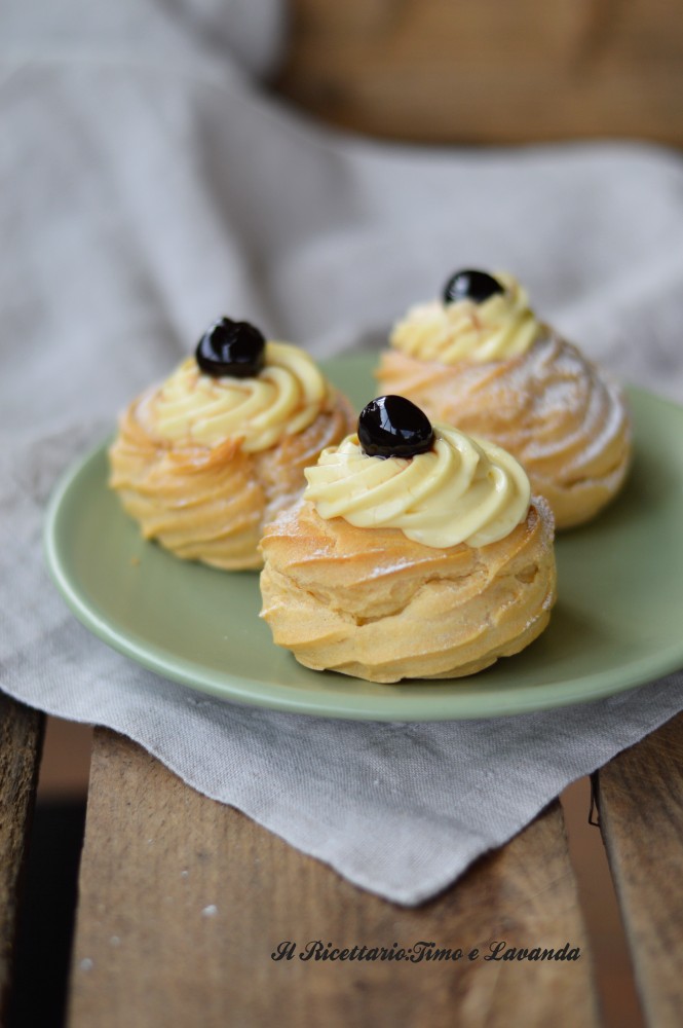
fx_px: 2138
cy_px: 514
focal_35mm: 75
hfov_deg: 18.2
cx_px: 342
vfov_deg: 27.0
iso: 100
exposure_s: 1/250
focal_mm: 50
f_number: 1.8
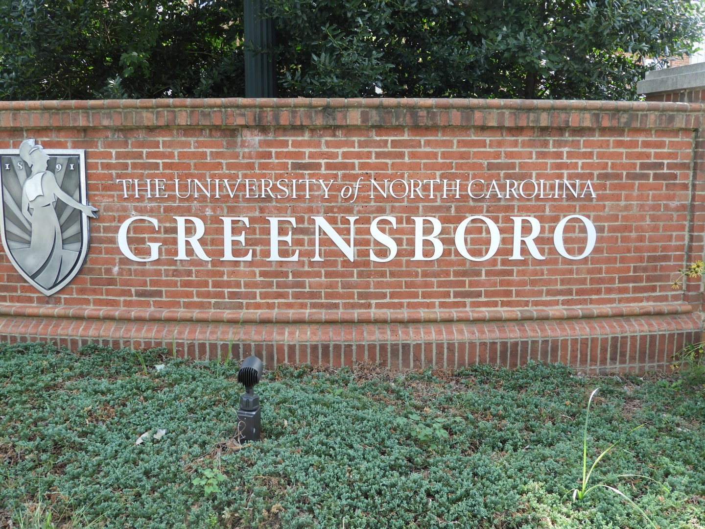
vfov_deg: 40.7
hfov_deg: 52.6
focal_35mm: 35
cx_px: 352
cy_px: 264
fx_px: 713
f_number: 3.8
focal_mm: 6.3
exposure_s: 1/100
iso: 100
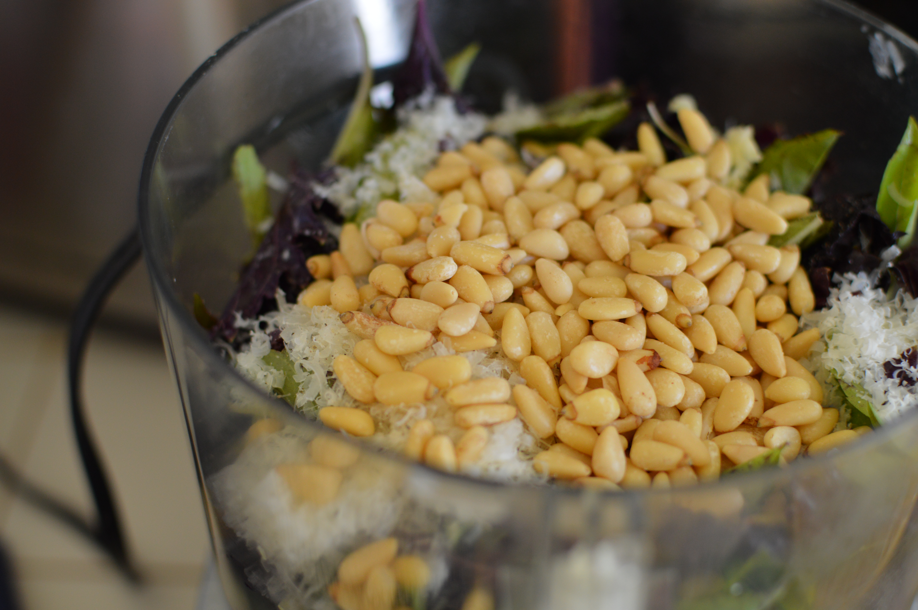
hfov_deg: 37.9
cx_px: 459
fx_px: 1338
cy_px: 305
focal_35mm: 52
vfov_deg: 25.7
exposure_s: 1/60
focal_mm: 35
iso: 400
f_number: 2.8
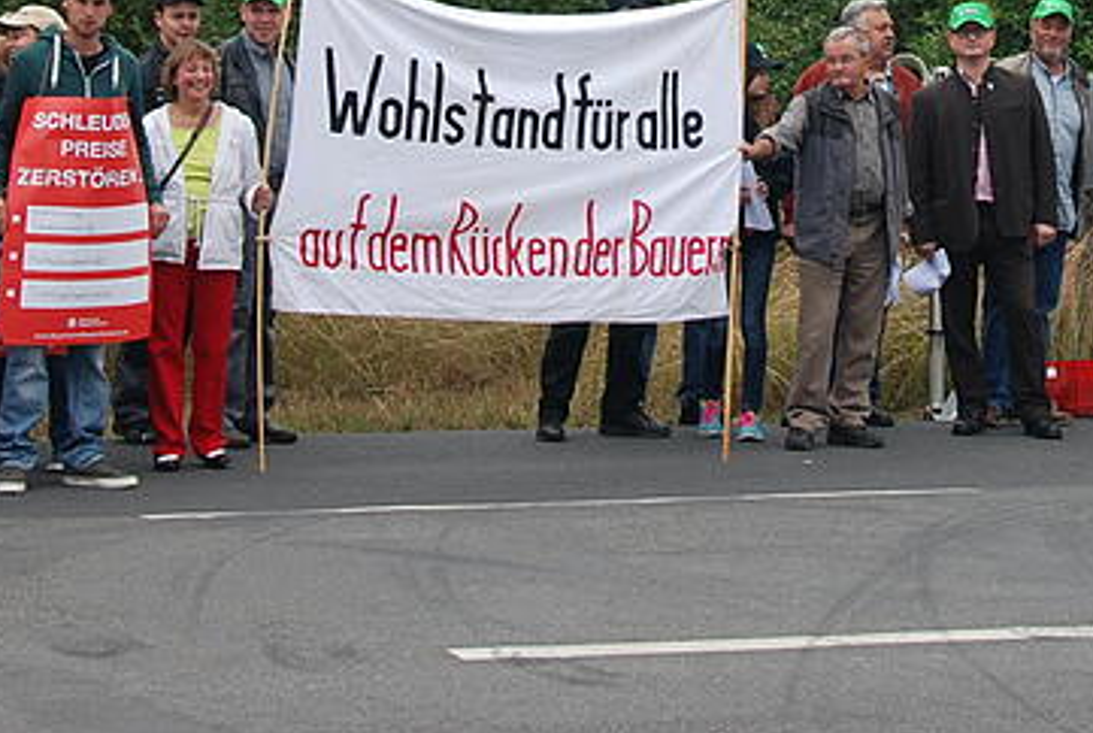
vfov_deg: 10.7
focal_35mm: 125
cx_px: 780
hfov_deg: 16.3
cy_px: -297
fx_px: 3801
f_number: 6.3
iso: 100
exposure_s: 1/160
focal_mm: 28
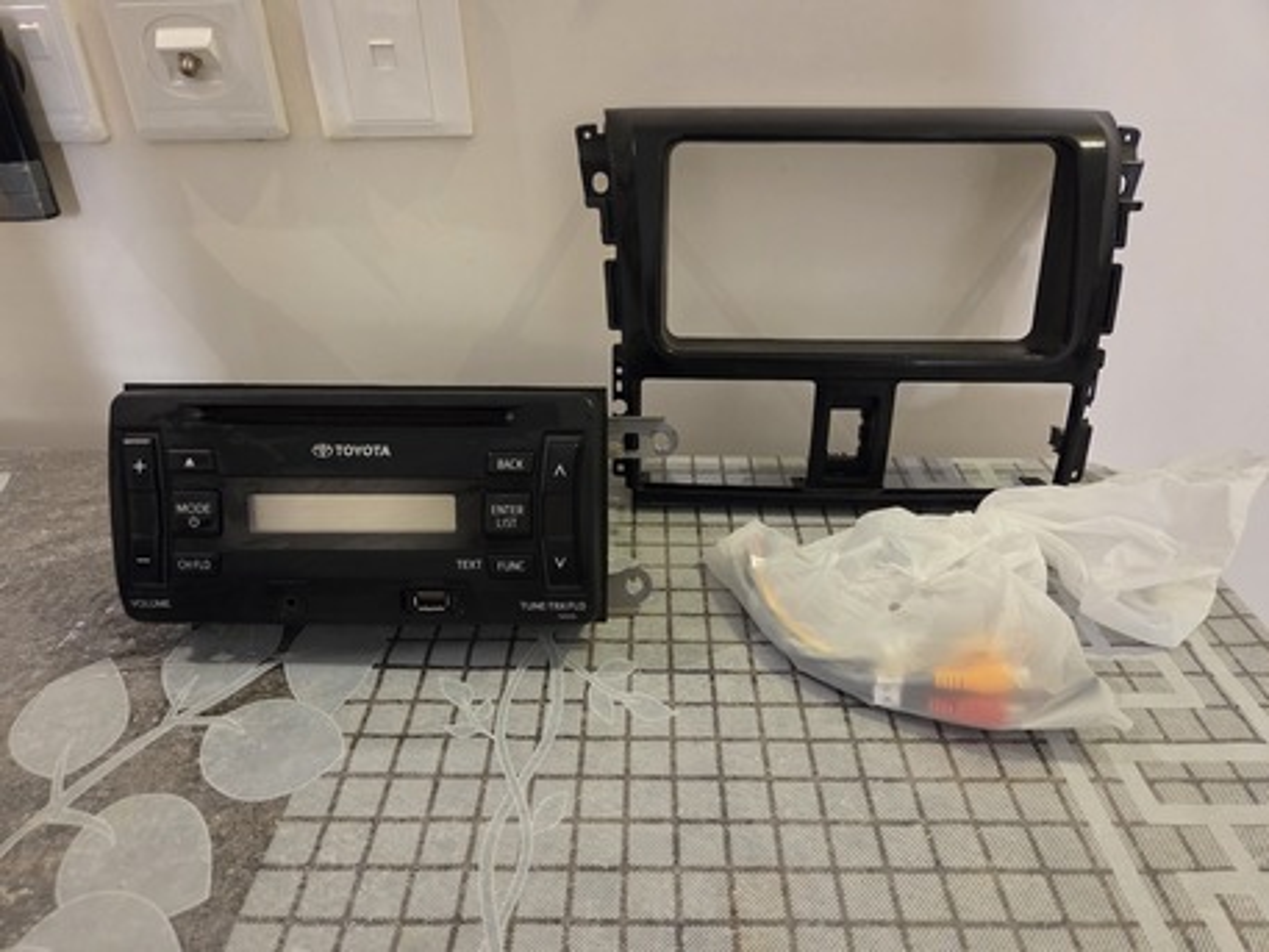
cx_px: 634
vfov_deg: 58.9
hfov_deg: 73.9
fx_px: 843
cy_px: 476
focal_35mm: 23
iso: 1000
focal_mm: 5.4
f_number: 1.8
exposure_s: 1/100
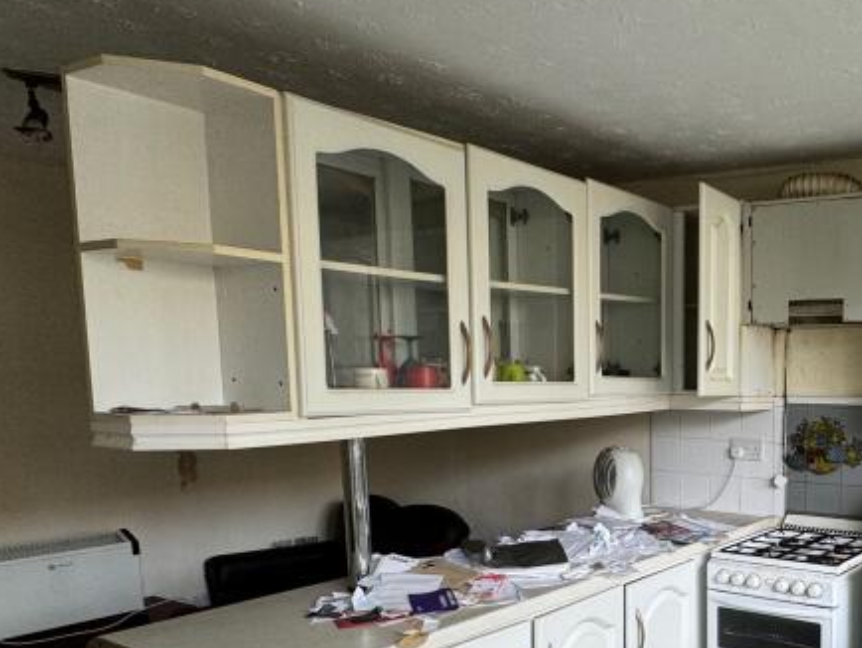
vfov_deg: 41.8
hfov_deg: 49.0
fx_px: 822
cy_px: 479
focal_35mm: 33
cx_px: 785
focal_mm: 2.22
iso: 125
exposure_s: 1/99
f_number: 2.2
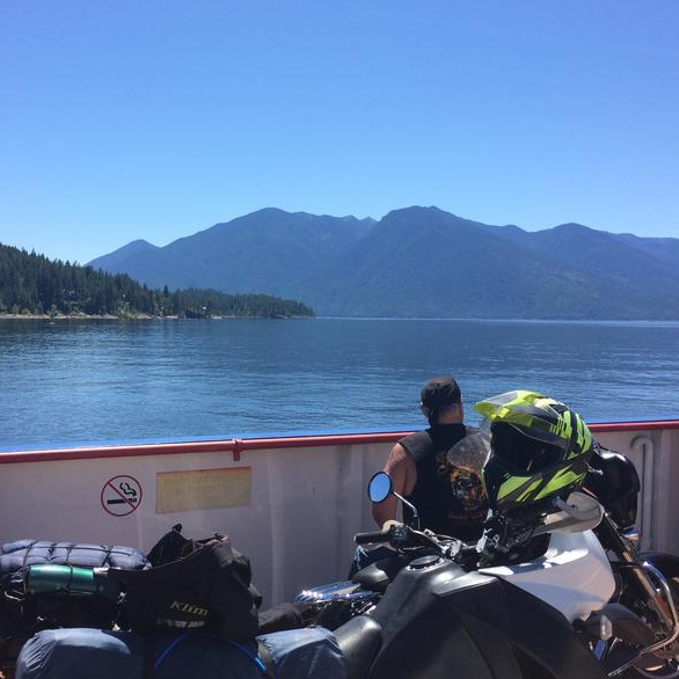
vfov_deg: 47.2
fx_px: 777
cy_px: 338
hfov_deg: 47.0
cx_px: 285
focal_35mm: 35
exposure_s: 1/1786
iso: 32
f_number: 2.2
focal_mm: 4.15
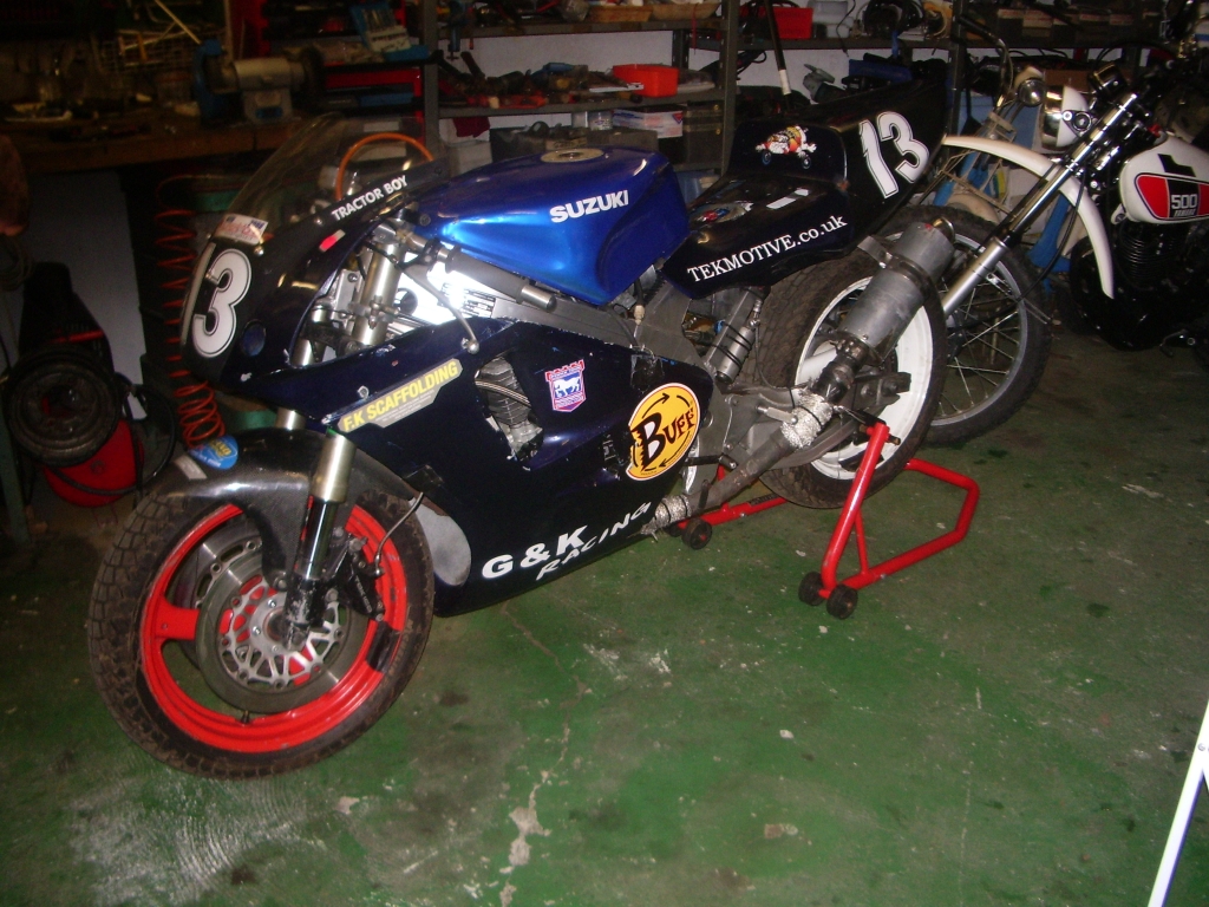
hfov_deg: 52.6
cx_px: 604
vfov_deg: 40.7
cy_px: 454
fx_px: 1222
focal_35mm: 35
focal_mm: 5.8
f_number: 2.6
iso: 200
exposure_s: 1/40
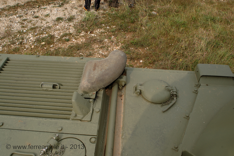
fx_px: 195
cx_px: 117
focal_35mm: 30
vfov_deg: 43.5
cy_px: 78
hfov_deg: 62.0
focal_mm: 20
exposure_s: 1/200
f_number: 9
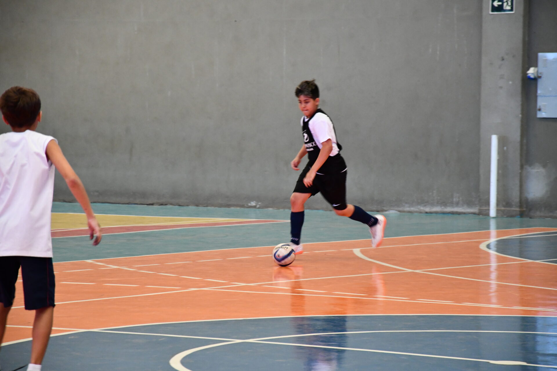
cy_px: 186
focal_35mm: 183
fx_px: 2831
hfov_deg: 11.2
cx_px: 278
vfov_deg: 7.5
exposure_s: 1/125
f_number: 5.6
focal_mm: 122
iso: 3200
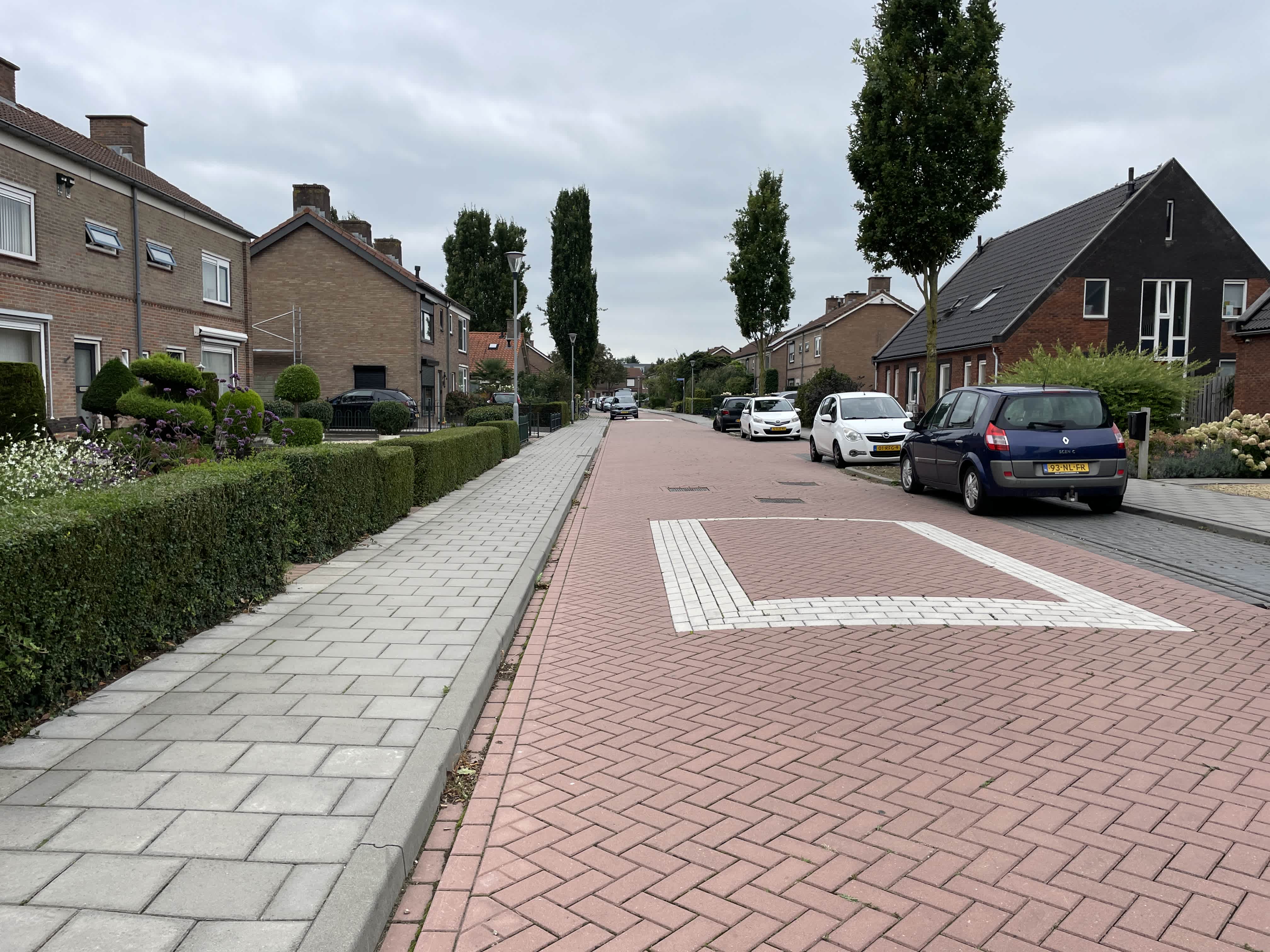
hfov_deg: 67.3
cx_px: 635
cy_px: 476
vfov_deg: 53.1
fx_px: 954
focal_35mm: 26
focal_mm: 4.2
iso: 32
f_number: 1.6
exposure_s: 1/861
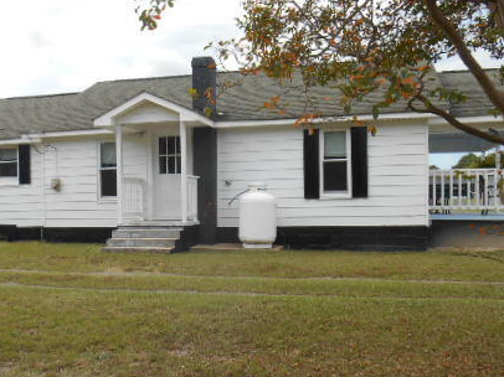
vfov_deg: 35.0
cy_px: 215
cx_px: 185
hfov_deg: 45.4
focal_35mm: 41
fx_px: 597
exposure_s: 1/500
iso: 80
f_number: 3.4
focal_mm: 4.7
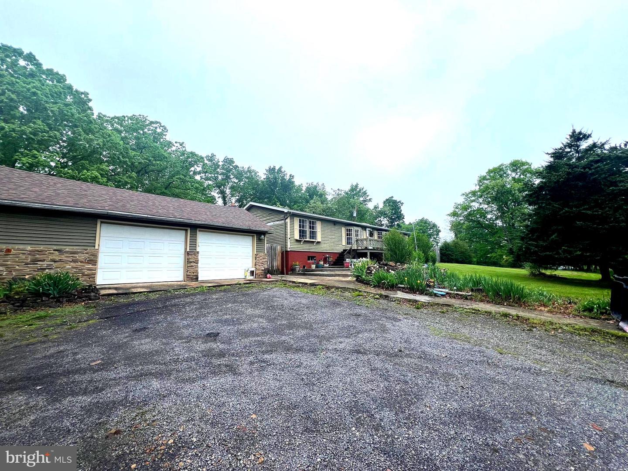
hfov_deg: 106.2
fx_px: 236
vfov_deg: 89.9
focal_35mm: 13
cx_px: 314
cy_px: 236
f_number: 1.8
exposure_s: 1/463
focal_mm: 1.57
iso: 32
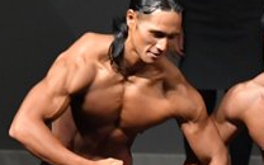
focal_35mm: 1140
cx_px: 272
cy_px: 273
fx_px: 8202
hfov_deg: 1.8
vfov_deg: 1.2
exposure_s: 1/400
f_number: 5.6
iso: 5000
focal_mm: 200
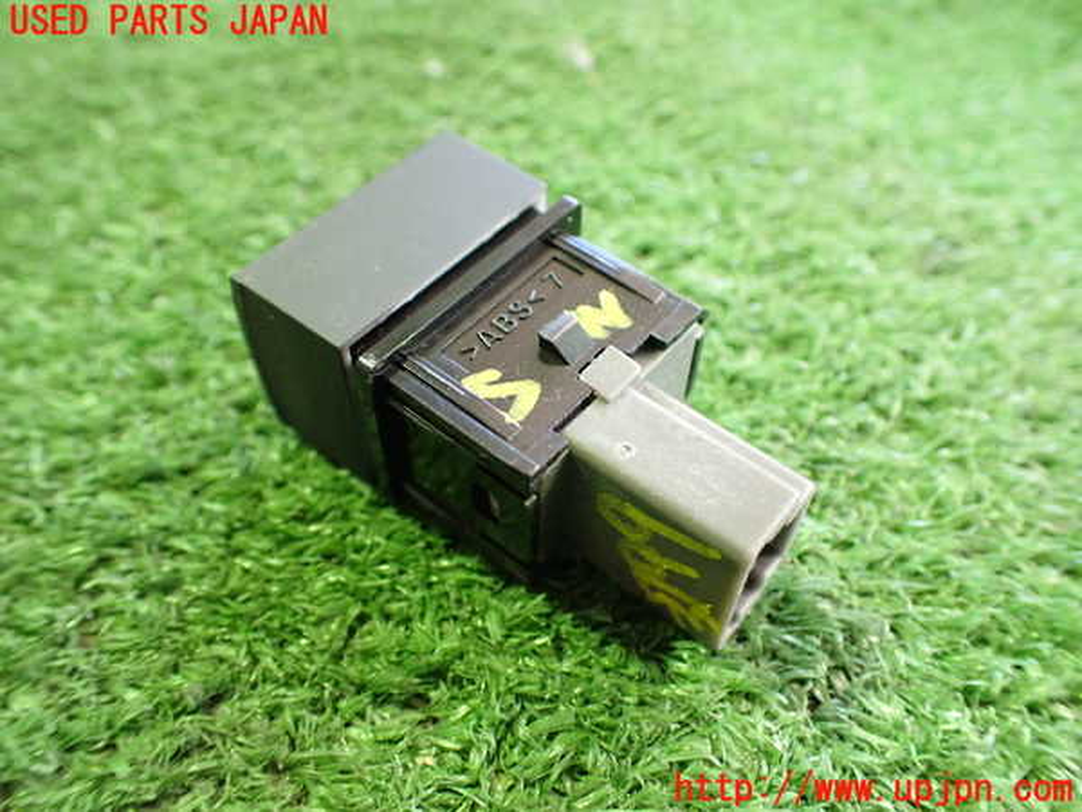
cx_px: 541
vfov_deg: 46.8
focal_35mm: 30
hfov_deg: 60.0
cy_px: 406
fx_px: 938
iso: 800
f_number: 2.3
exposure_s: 1/30
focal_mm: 5.4
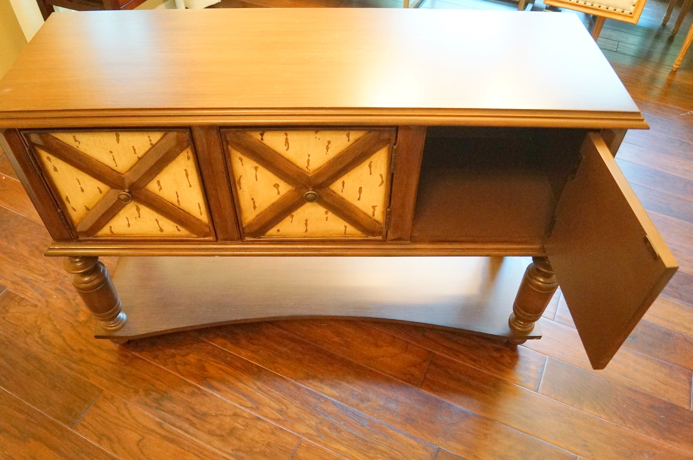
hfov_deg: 67.5
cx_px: 346
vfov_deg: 47.8
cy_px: 230
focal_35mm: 27
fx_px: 519
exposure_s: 1/30
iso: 3200
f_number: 3.5
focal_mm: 18
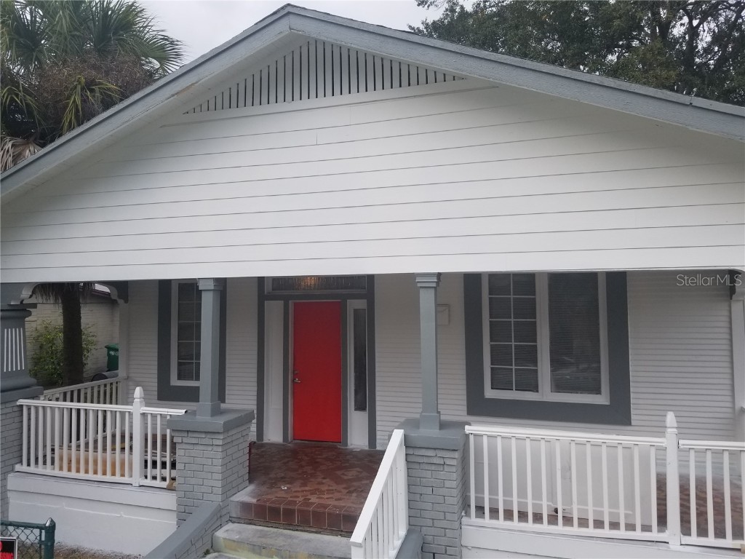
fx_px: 560
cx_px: 372
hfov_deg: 67.3
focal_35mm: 26
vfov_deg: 53.1
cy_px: 280
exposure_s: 1/740
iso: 50
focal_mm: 4.25
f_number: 1.7
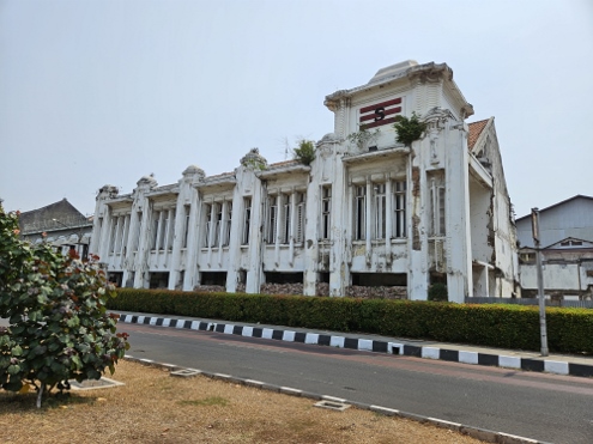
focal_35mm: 23
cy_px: 222
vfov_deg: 58.9
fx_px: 394
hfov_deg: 73.9
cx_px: 296
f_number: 1.8
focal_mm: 5.4
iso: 25
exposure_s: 1/3336
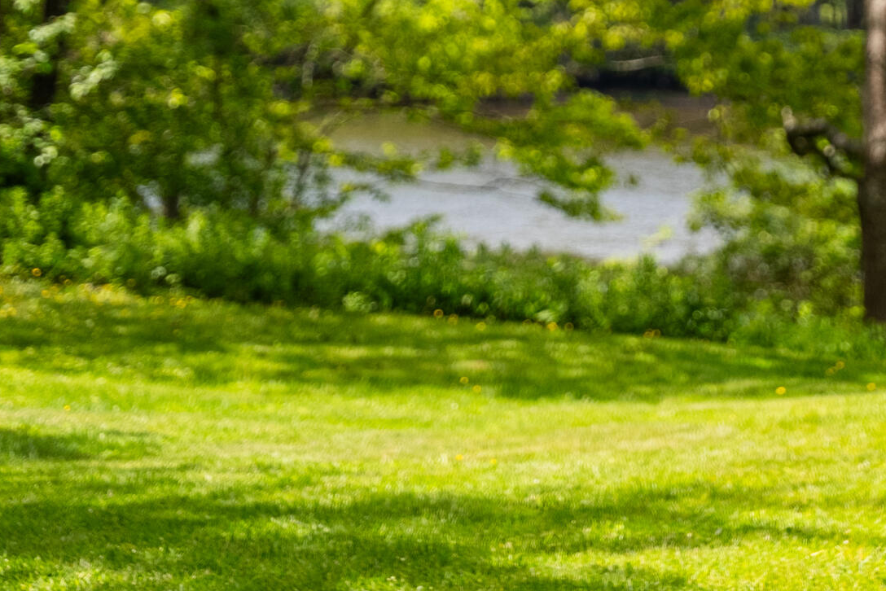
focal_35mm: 184
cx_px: 675
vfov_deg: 7.4
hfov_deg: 11.1
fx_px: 4528
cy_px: -117
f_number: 2.8
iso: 320
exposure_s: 1/3200
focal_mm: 66.7
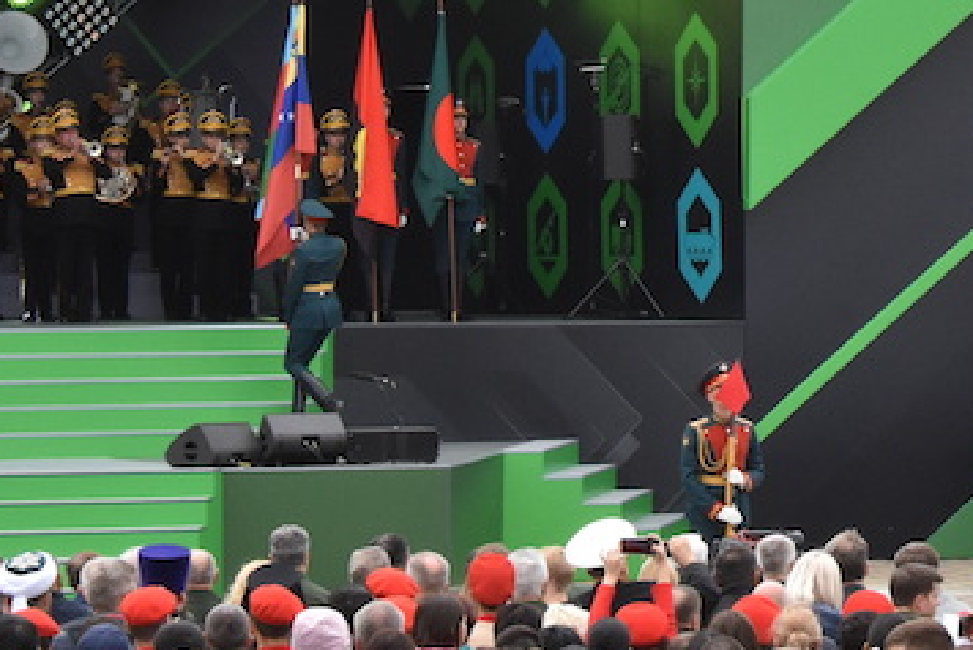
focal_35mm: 219
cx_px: 847
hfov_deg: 9.4
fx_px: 5924
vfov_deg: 6.3
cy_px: -29
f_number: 11
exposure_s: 1/500
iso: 1250
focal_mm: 52
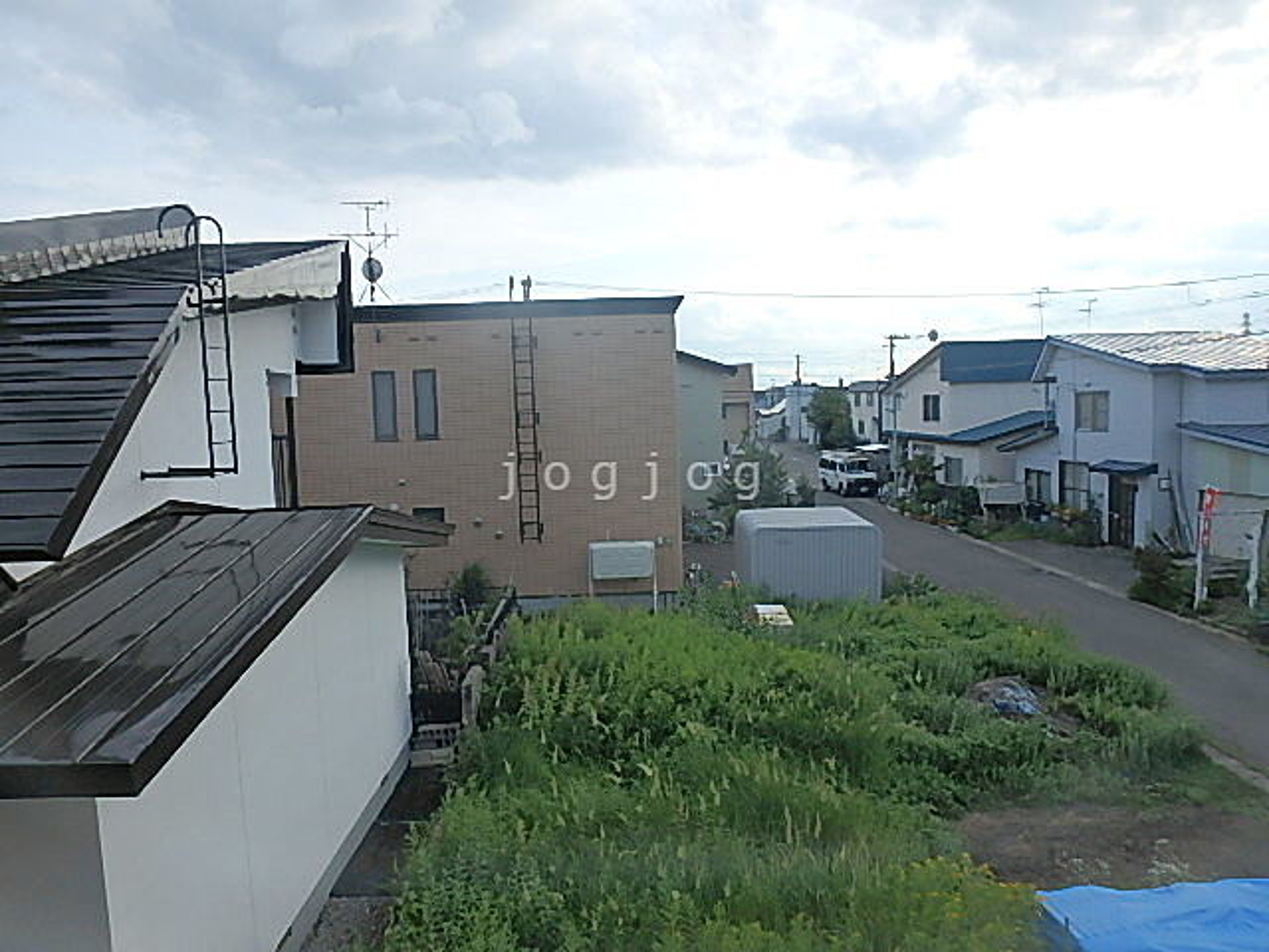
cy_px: 476
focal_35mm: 21
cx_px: 634
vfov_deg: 63.4
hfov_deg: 79.0
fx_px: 770
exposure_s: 1/800
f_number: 3.5
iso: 125
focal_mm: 3.7
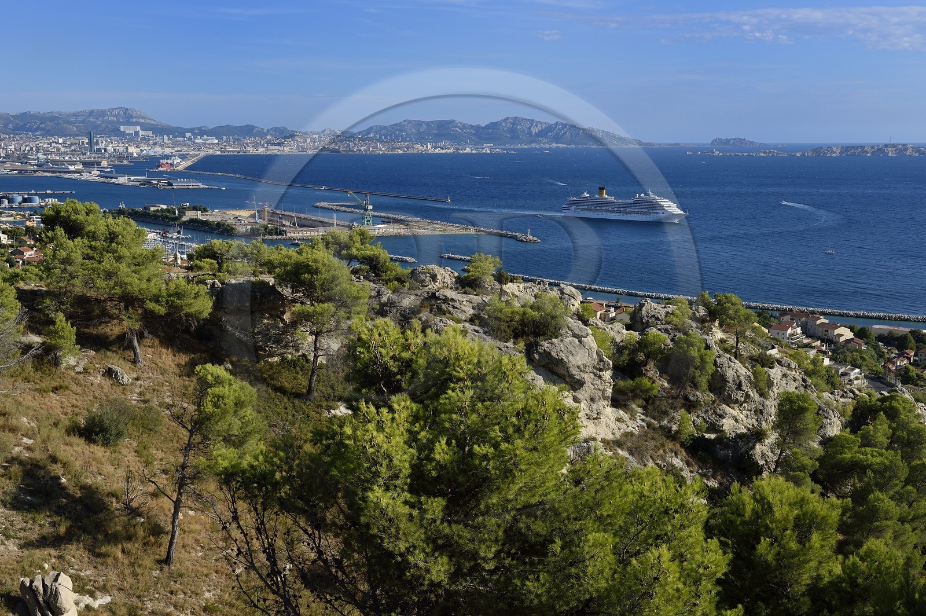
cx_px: 463
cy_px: 308
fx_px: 1131
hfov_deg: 44.5
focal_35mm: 44
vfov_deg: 30.5
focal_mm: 44
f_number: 10
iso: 200
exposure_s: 1/400
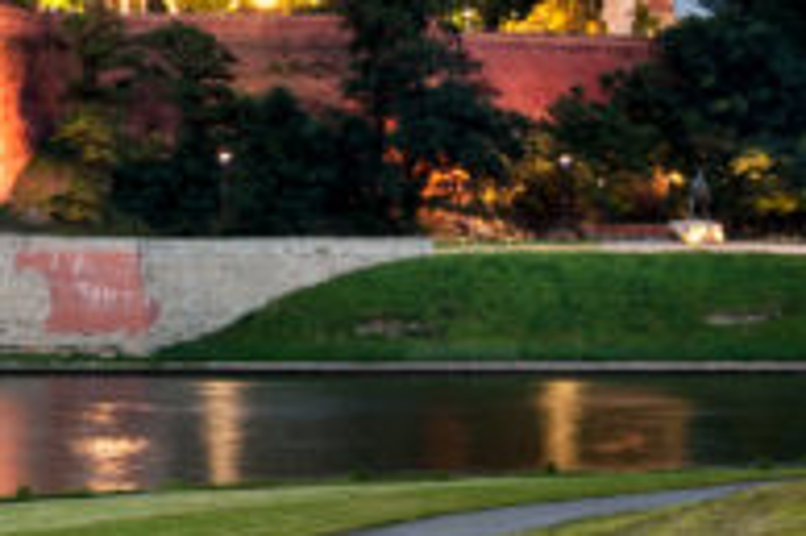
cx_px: -1246
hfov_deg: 9.0
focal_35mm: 201
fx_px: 4496
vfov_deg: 6.8
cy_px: 206
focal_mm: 38
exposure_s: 6
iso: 200
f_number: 7.1
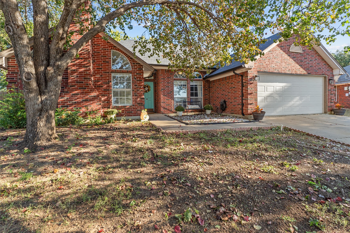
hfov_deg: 96.7
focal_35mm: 16
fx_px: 156
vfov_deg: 73.7
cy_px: 116
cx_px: 175
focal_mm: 11
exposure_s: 1/30
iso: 320
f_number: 8
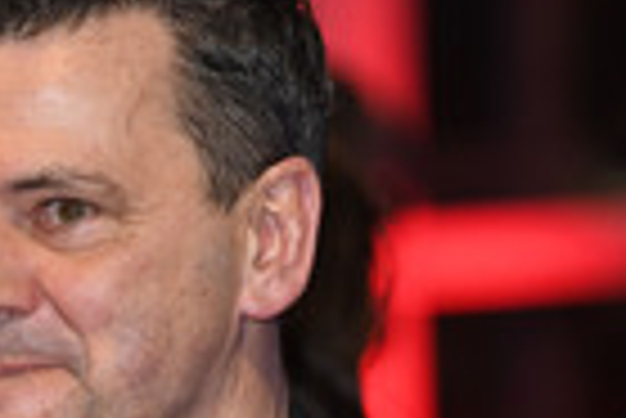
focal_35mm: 502
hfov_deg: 4.1
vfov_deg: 2.7
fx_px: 8738
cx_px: -178
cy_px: 539
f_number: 3.5
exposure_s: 1/640
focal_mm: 155
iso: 800
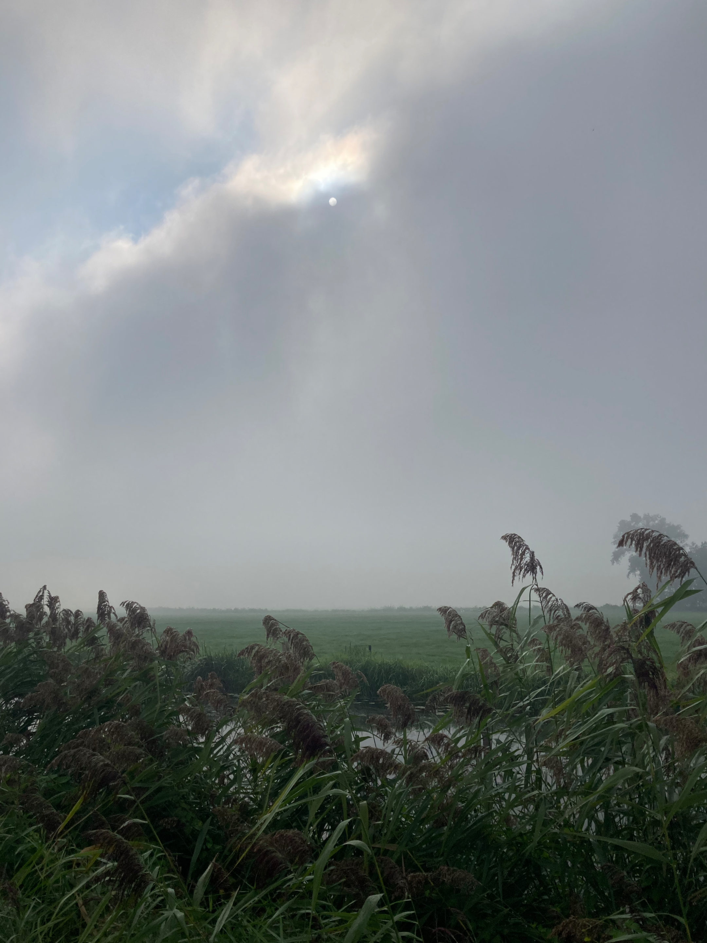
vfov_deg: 63.4
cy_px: 472
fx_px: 762
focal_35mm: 28
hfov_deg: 49.7
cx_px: 354
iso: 25
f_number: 1.8
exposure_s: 1/6098
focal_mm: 3.99
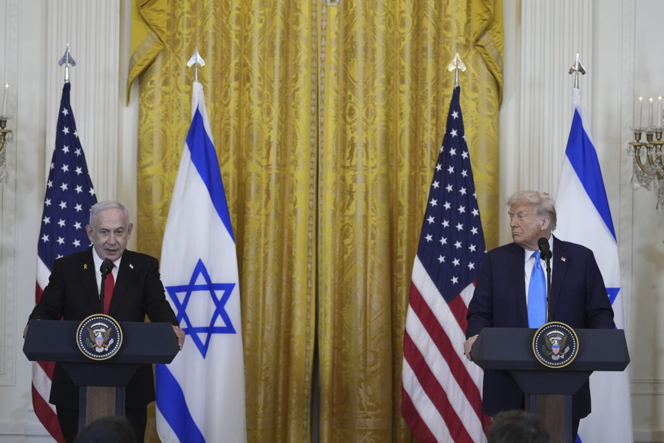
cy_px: 222
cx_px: 332
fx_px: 2361
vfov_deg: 10.7
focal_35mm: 128
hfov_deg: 16.0
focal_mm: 128
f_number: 3.5
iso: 5000
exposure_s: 1/320
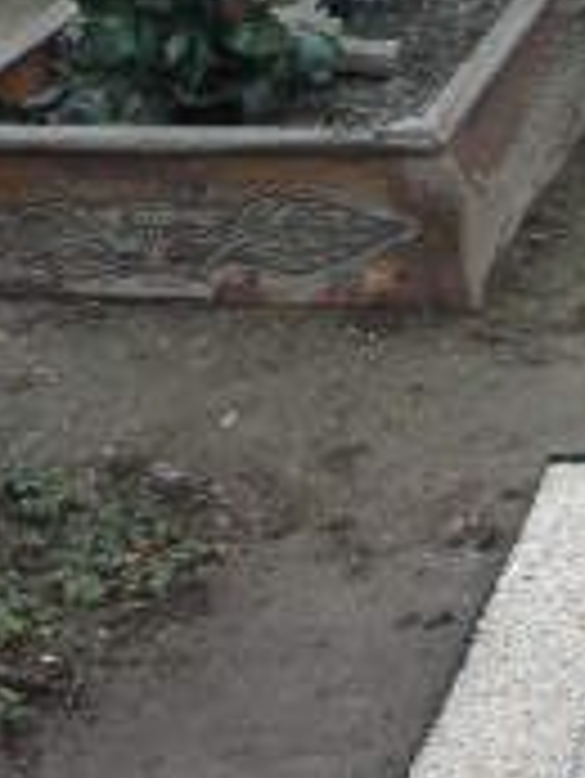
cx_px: 1035
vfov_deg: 18.9
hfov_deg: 13.4
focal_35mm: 100
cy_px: 827
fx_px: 2251
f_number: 3.5
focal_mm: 5
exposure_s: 1/60
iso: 64
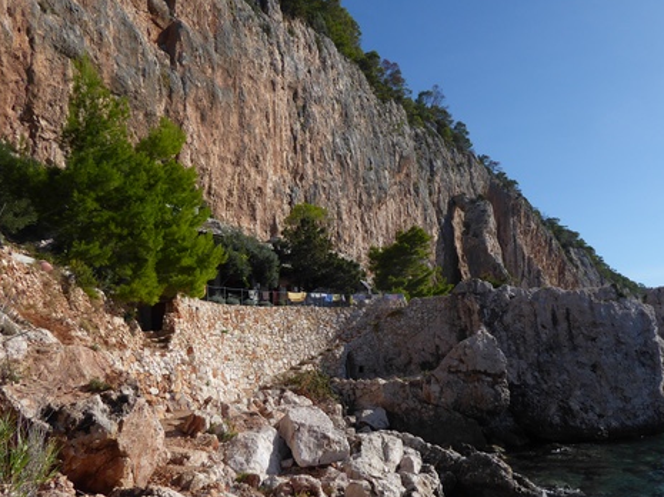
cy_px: 308
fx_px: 594
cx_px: 373
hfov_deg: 58.2
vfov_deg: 45.0
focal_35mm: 31
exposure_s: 1/800
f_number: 4
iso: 80
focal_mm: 4.3
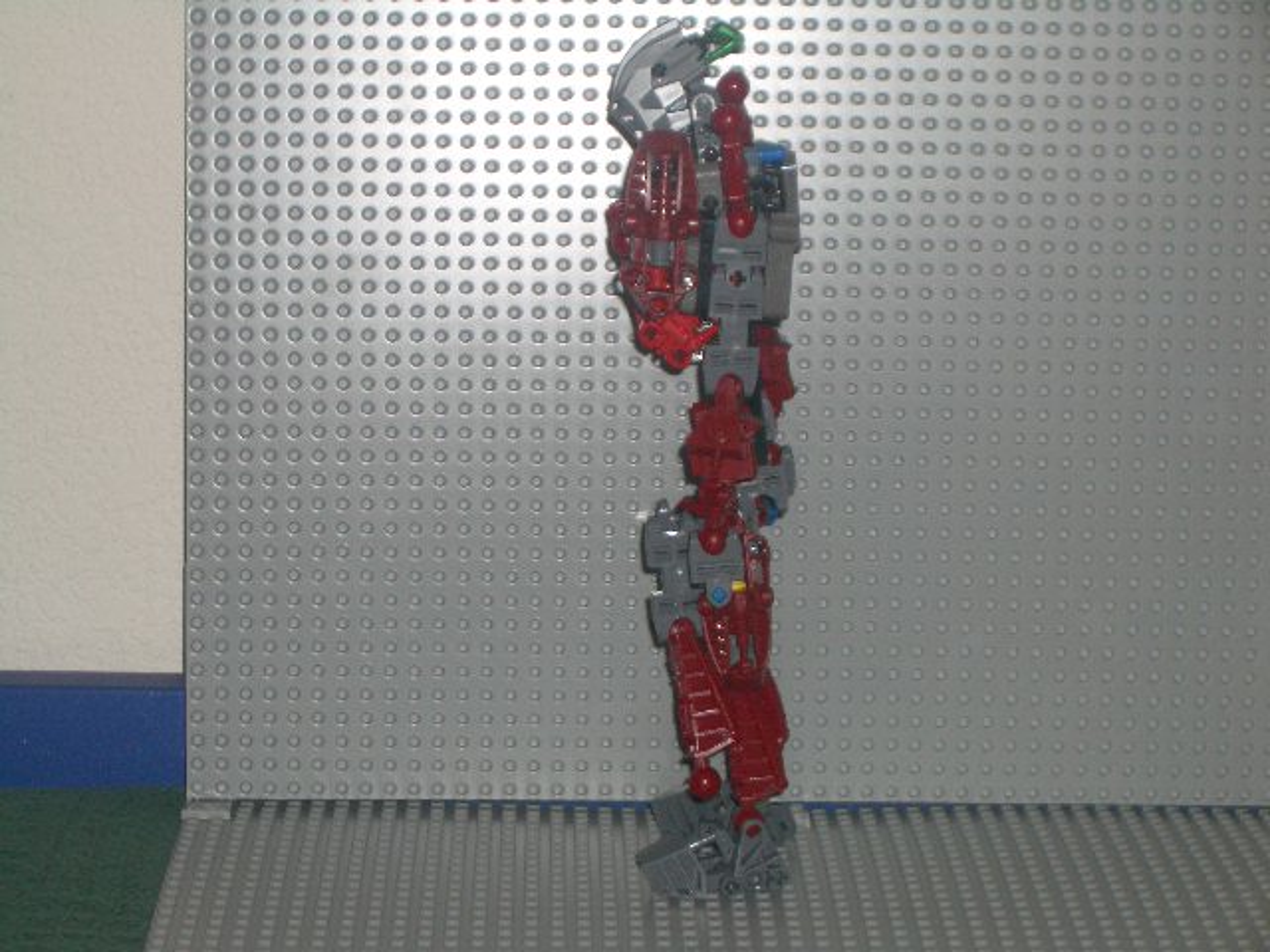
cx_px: 635
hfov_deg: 18.7
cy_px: 476
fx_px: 3852
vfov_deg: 14.1
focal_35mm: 105
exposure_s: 1/60
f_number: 4.8
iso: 100
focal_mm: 17.4
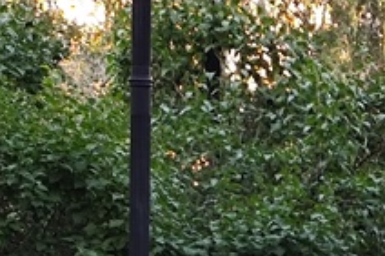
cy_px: 530
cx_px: 489
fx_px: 3858
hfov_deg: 5.7
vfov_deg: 3.8
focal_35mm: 361
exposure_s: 1/100
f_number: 1.65
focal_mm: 6.19
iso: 125
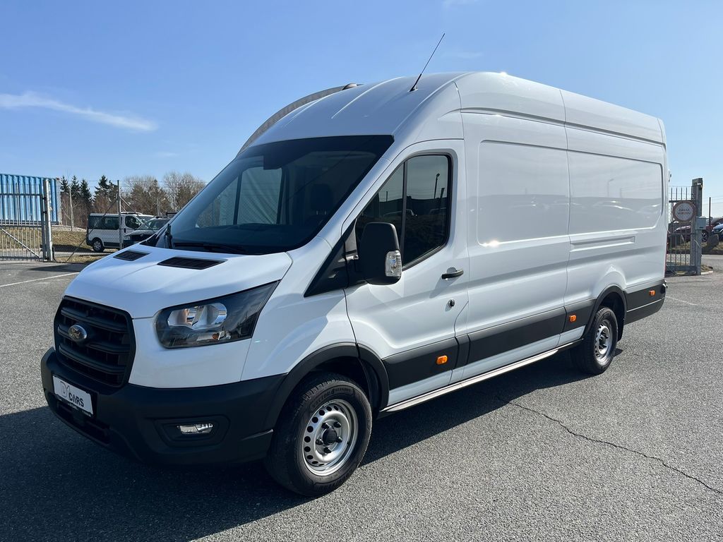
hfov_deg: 67.3
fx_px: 543
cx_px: 362
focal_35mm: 26
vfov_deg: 53.1
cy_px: 271
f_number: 1.6
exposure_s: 1/4484
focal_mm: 5.1
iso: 50
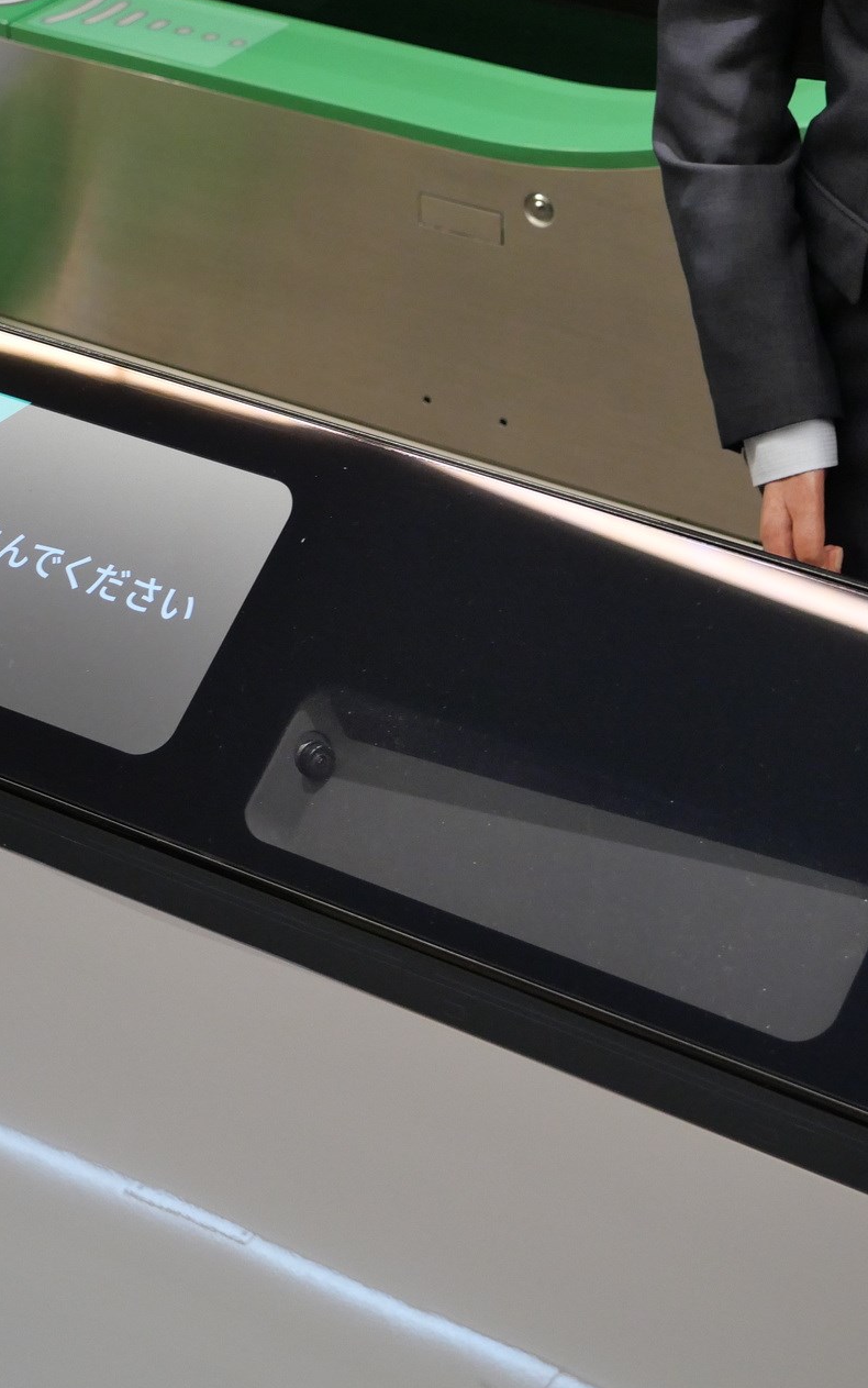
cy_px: 695
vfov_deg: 26.1
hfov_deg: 16.5
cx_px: 420
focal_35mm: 79
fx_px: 2988
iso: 1000
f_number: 3.5
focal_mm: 25
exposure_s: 1/125
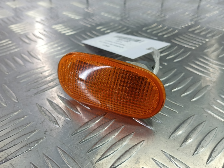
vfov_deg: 58.9
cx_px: 112
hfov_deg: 73.9
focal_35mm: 23
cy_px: 84
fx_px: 149
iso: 111
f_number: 1.6
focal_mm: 4.11
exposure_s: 1/50
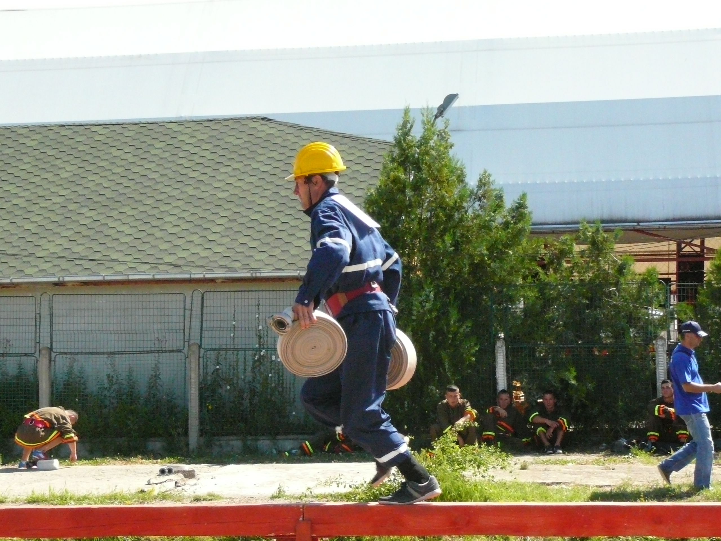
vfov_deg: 19.1
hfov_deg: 25.3
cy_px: 270
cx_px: 360
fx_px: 1604
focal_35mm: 77
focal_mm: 11.5
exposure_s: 1/500
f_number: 6.3
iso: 400
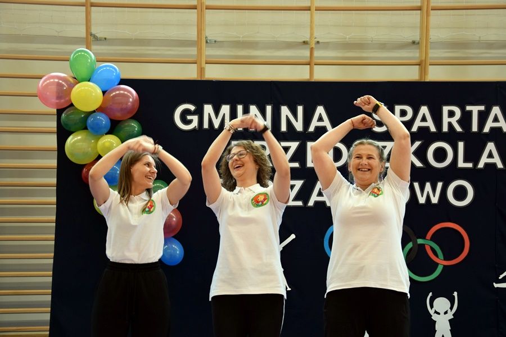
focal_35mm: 63
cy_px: 168
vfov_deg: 21.6
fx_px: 885
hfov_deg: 31.9
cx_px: 253
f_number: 4.8
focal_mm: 42
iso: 360
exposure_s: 1/100
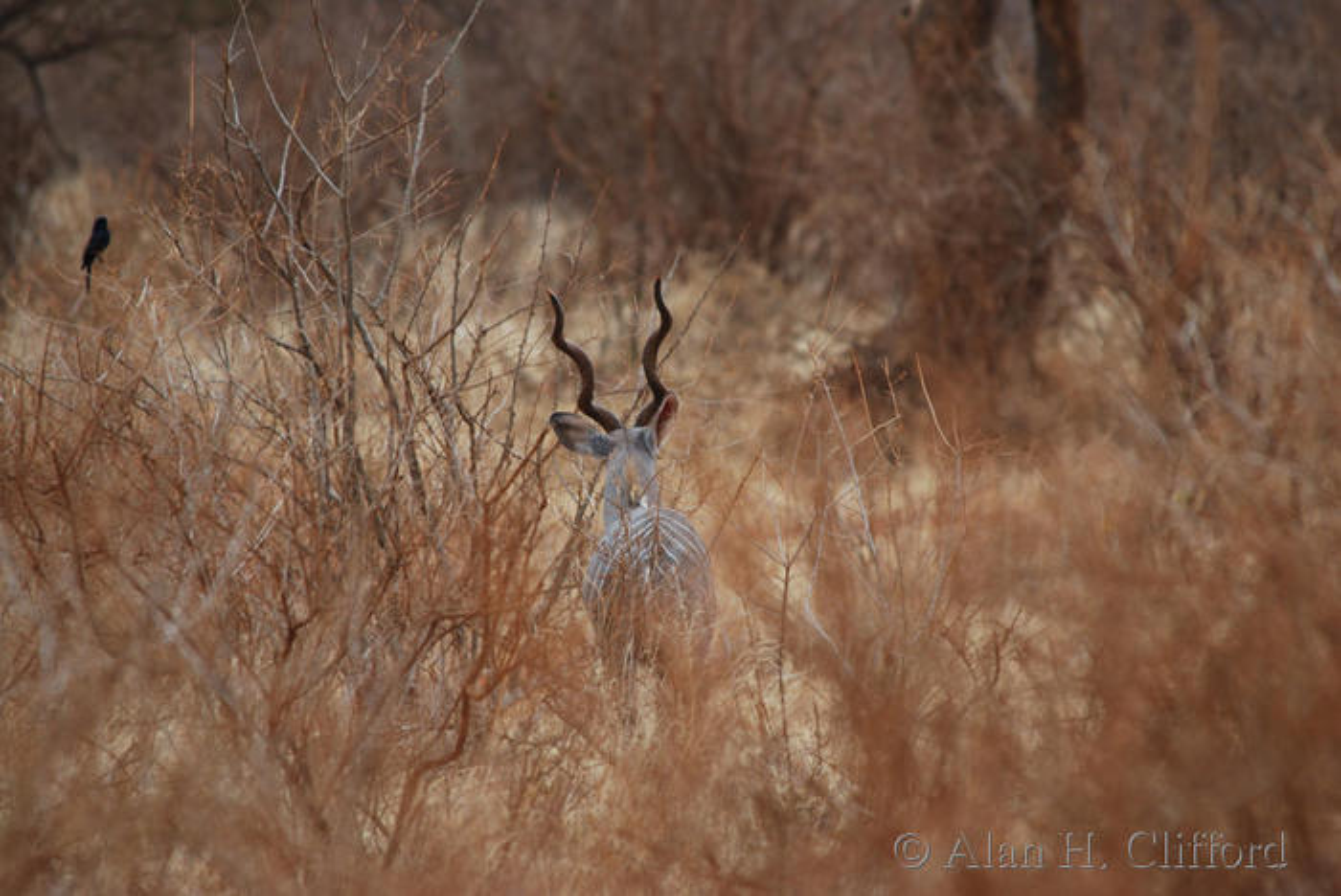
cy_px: 448
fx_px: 22368
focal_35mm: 600
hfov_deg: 3.4
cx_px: 670
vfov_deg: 2.3
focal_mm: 400
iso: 125
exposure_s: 1/100
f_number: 5.6
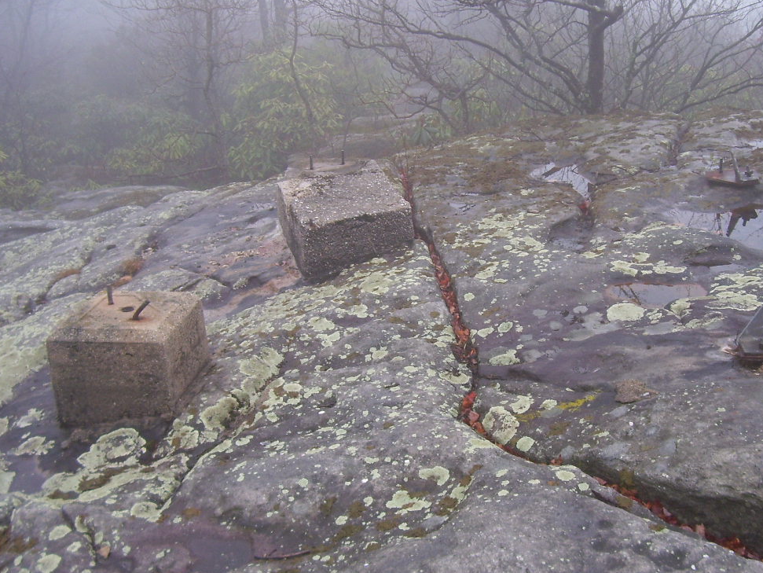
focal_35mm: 42
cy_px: 280
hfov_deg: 44.5
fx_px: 926
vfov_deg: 34.4
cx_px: 465
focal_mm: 5.6
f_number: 2.7
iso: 80
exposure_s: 1/60
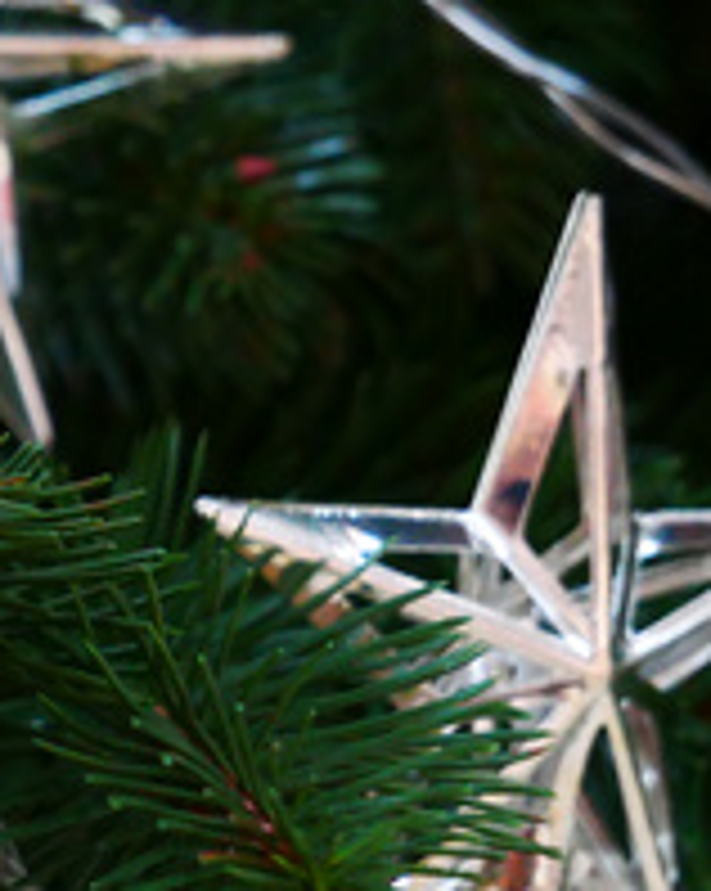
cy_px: 432
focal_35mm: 148
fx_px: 3899
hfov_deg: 10.2
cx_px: -238
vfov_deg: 13.0
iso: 1600
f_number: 5
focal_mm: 25
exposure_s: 1/100
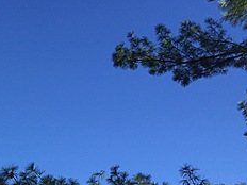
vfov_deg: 17.4
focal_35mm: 80
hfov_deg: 21.6
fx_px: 571
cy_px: 237
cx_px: -90
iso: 32
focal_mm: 4.15
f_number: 2.2
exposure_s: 1/1364
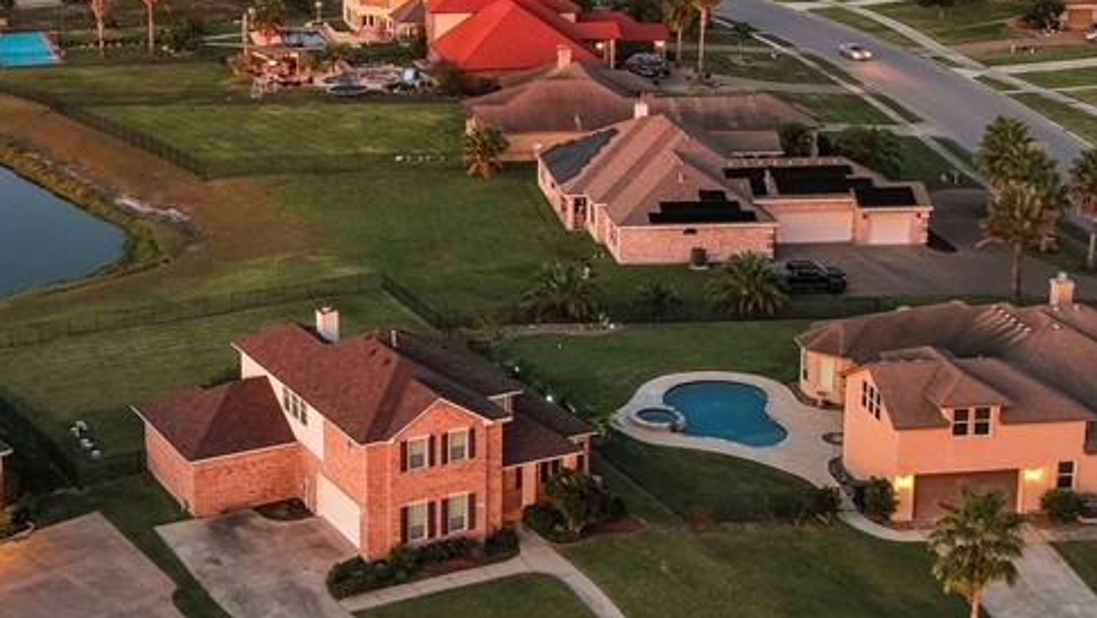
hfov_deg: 30.7
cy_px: 117
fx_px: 1978
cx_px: 355
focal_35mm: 68
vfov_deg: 17.6
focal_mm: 10.57
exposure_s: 1/10
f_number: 2.8
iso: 782
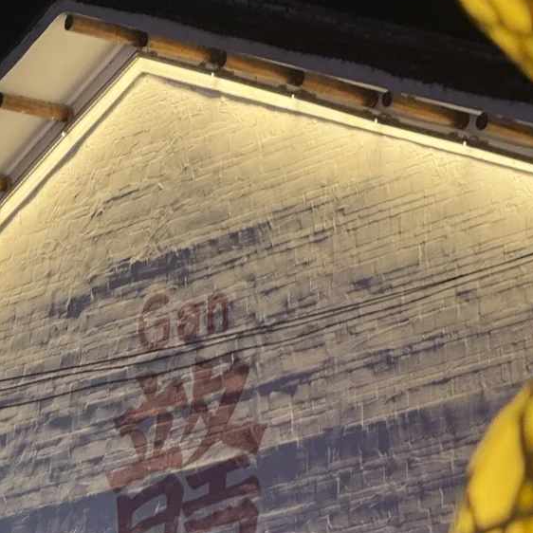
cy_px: 501
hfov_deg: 6.4
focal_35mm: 272
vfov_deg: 6.4
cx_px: 177
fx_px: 4738
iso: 160
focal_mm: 15.66
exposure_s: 1/50
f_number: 2.8
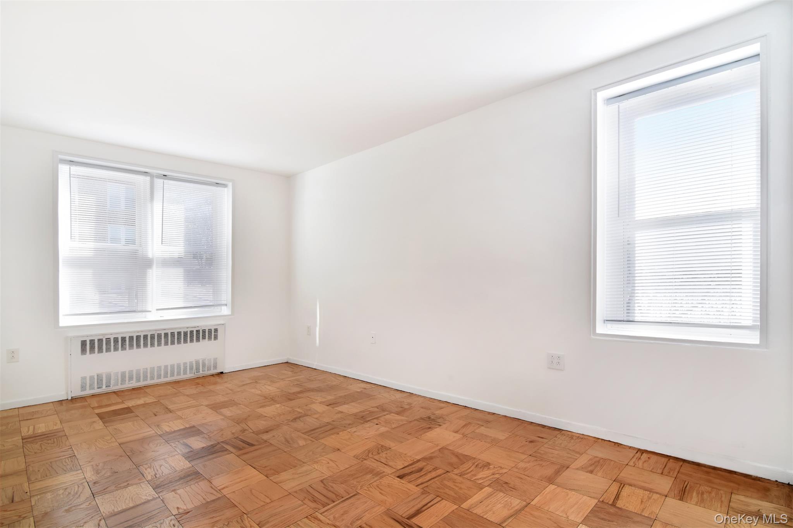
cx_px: 396
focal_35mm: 16
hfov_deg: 95.0
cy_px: 264
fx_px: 363
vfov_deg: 72.0
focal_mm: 11
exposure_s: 1/40
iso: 640
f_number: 11
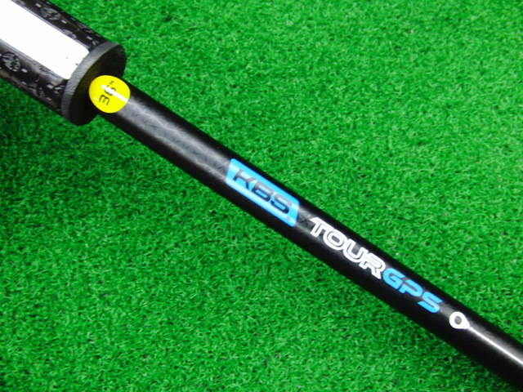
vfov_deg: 38.7
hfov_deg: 50.1
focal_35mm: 37
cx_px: 262
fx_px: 559
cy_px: 196
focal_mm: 6.42
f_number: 3.6
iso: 400
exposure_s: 1/25
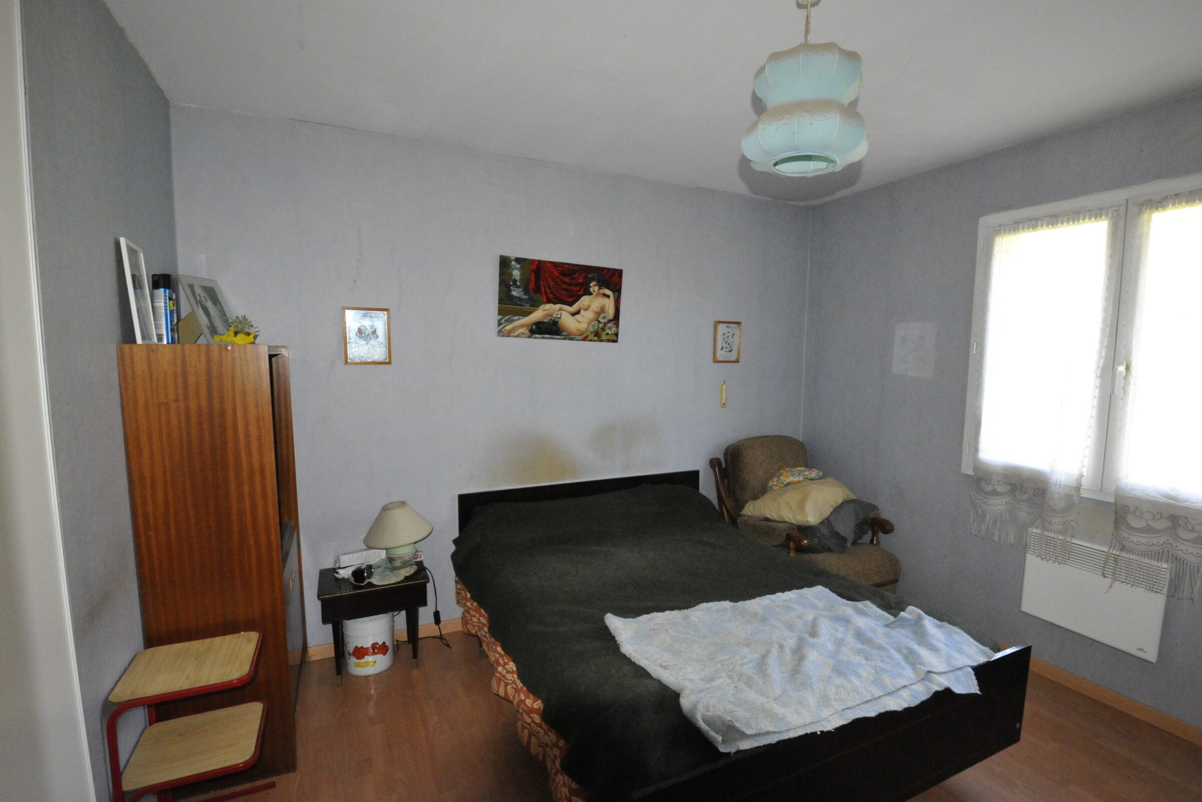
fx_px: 534
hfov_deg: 96.7
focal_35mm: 16
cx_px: 625
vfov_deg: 73.7
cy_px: 425
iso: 3200
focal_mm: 10
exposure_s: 1/60
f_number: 7.1
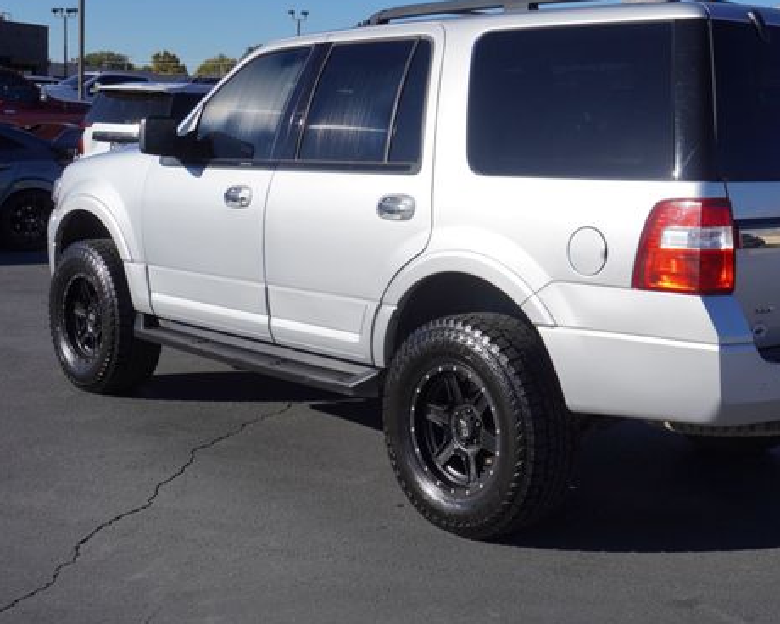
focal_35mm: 51
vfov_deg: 29.7
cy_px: 285
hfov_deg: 36.3
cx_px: 512
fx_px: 1177
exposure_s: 1/400
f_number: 9
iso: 100
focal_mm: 26
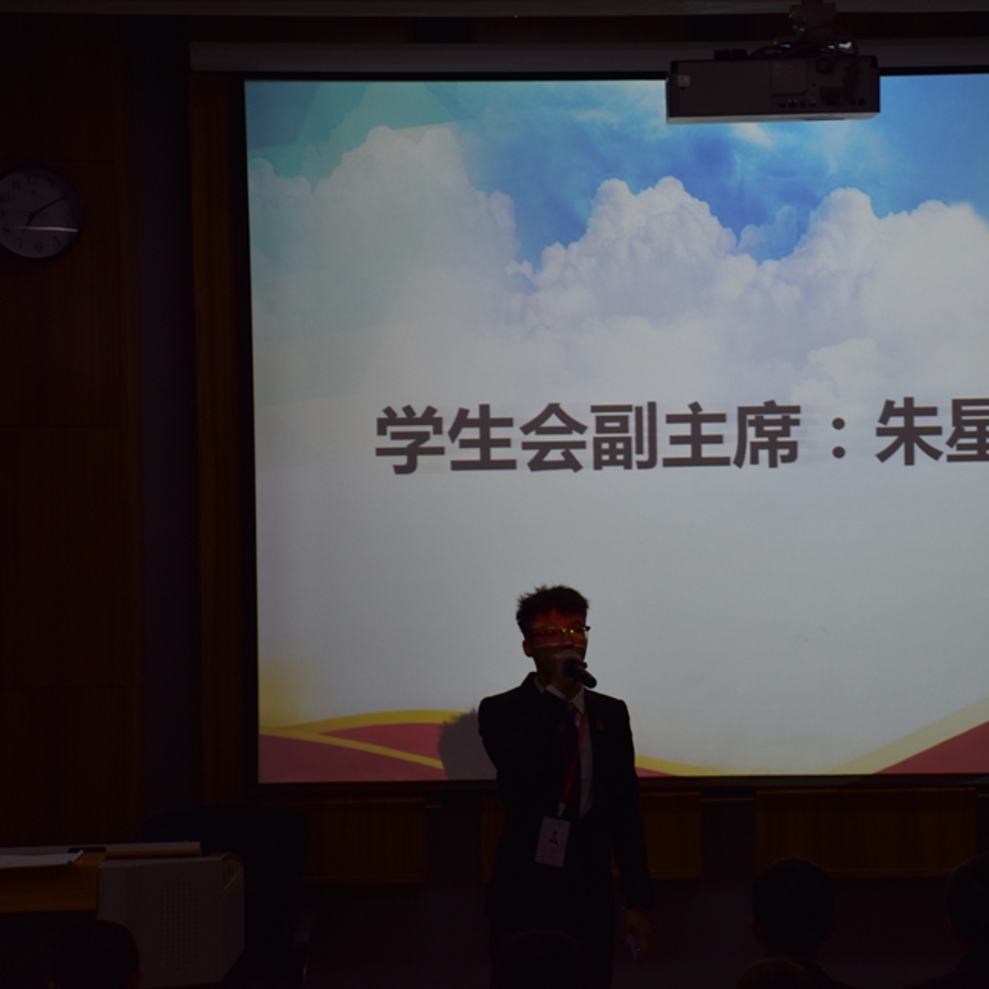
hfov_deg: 13.7
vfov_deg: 13.7
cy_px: 496
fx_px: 4105
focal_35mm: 127
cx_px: 692
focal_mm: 66
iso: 320
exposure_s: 1/125
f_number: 5
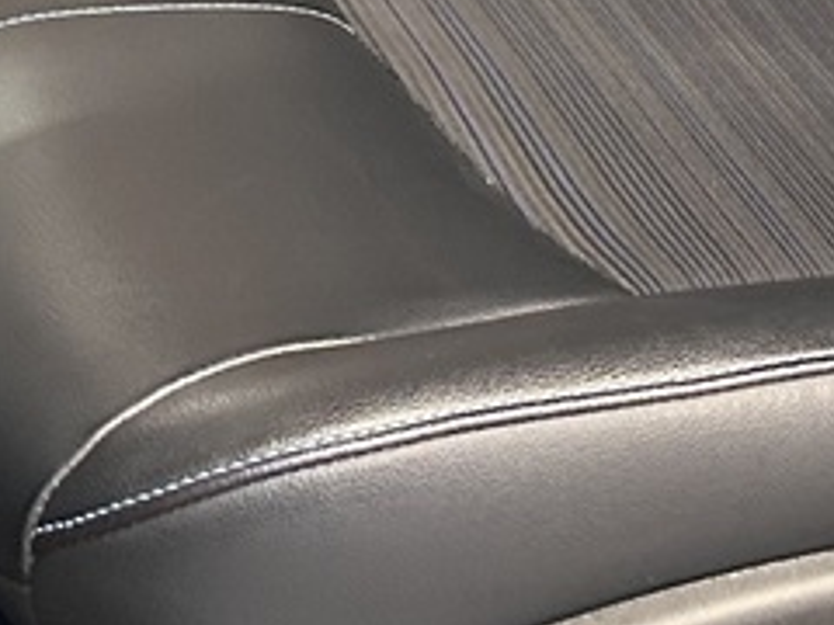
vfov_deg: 9.3
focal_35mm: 144
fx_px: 3469
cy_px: -826
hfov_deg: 13.6
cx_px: 653
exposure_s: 1/33
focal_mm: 6.86
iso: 800
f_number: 1.78
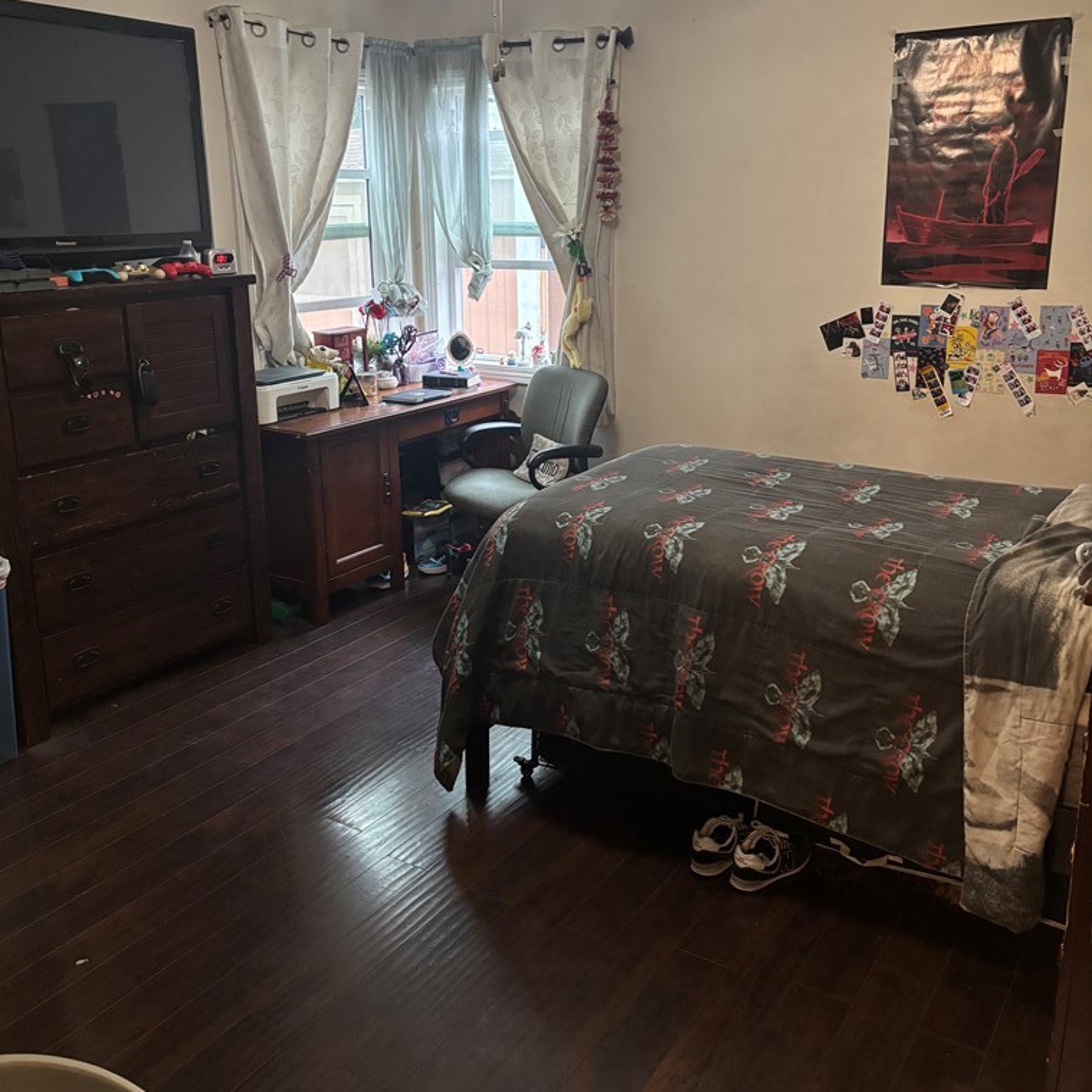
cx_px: 548
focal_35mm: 31
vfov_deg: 52.5
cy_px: 495
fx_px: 1106
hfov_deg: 52.5
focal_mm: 5.96
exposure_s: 1/40
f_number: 1.6
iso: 640
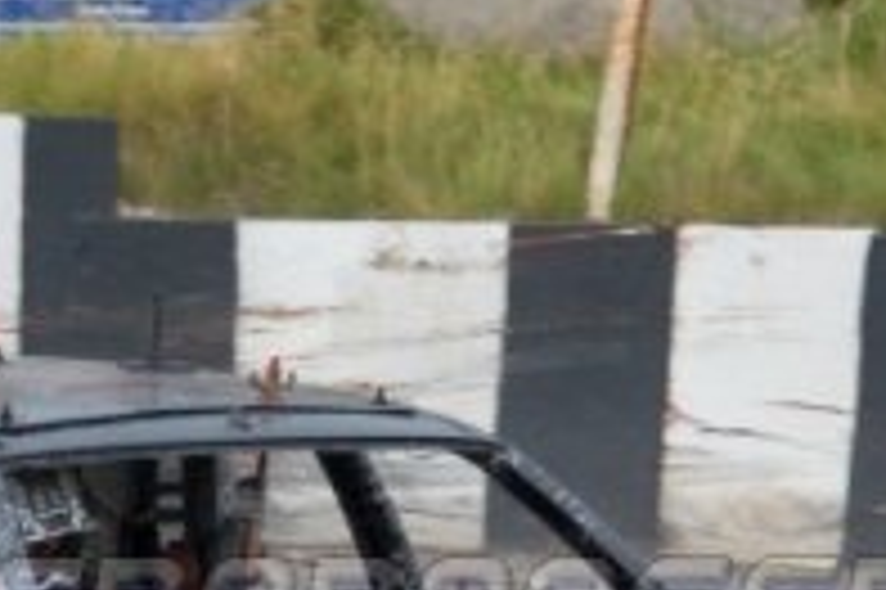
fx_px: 7786
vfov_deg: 4.3
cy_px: 617
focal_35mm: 317
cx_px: 333
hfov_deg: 6.5
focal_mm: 65
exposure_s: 1/400
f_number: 5.3
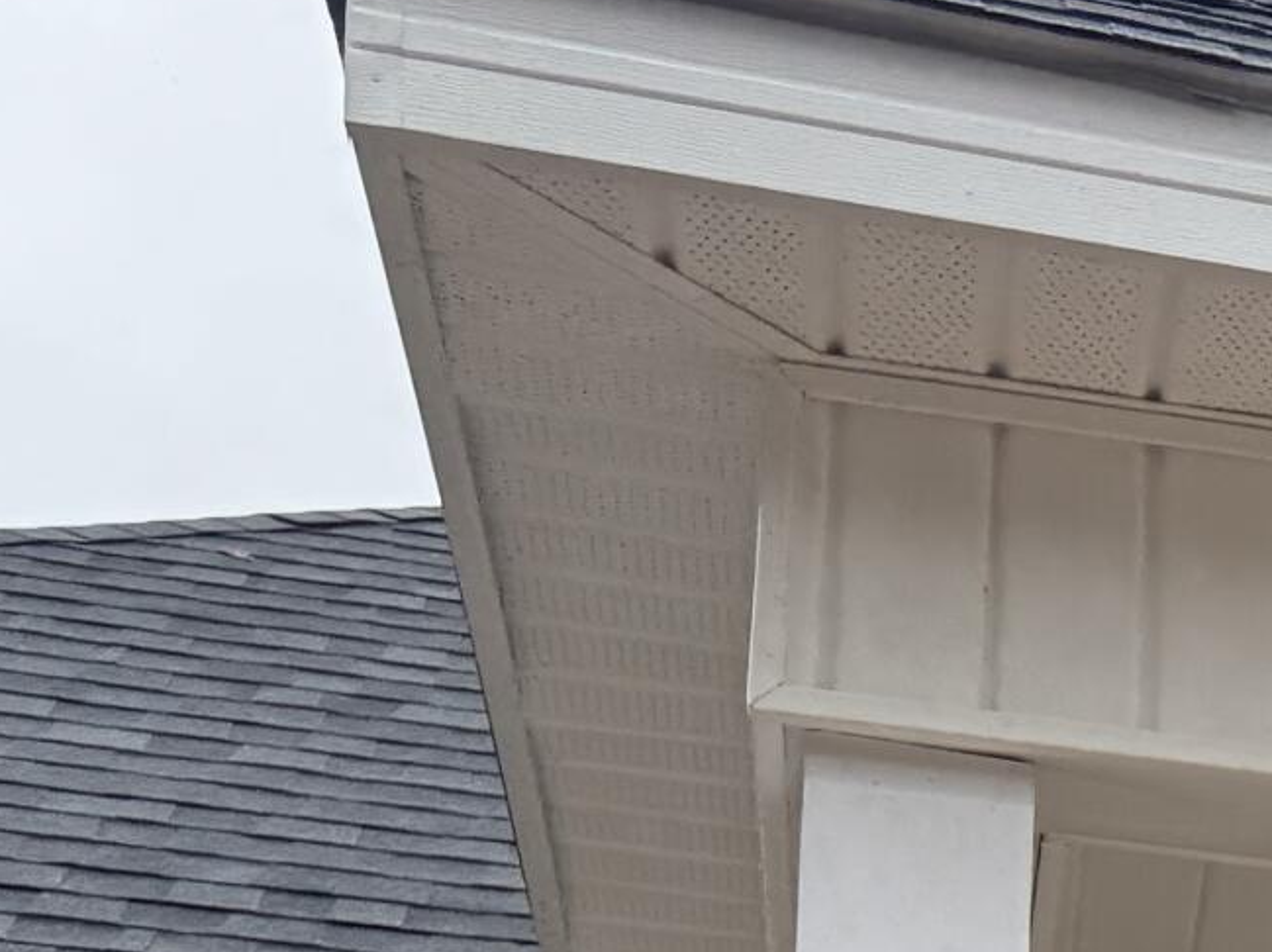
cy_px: 1924
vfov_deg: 11.9
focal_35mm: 111
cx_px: 2522
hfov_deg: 14.7
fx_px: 4077
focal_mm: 6.76
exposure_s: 1/651
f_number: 1.78
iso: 80
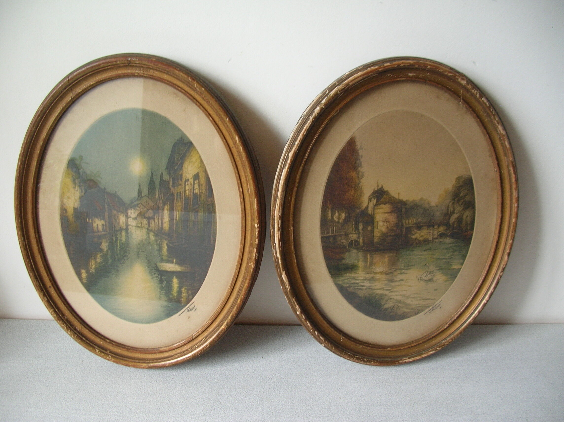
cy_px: 211
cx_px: 282
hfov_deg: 52.7
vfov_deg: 40.6
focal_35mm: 35
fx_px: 570
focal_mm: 5.8
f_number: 2.8
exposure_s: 1/18.2
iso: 50
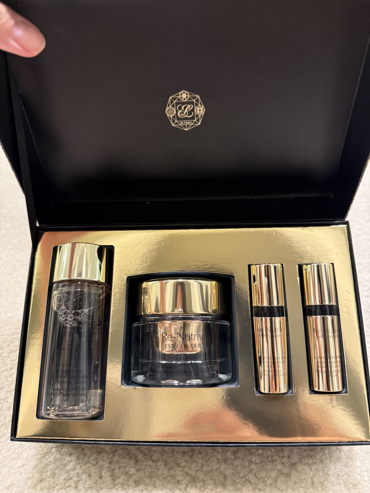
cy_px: 246
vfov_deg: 71.6
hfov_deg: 56.8
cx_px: 185
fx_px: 342
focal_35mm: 24
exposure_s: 1/60
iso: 640
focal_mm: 6.76
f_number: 1.78
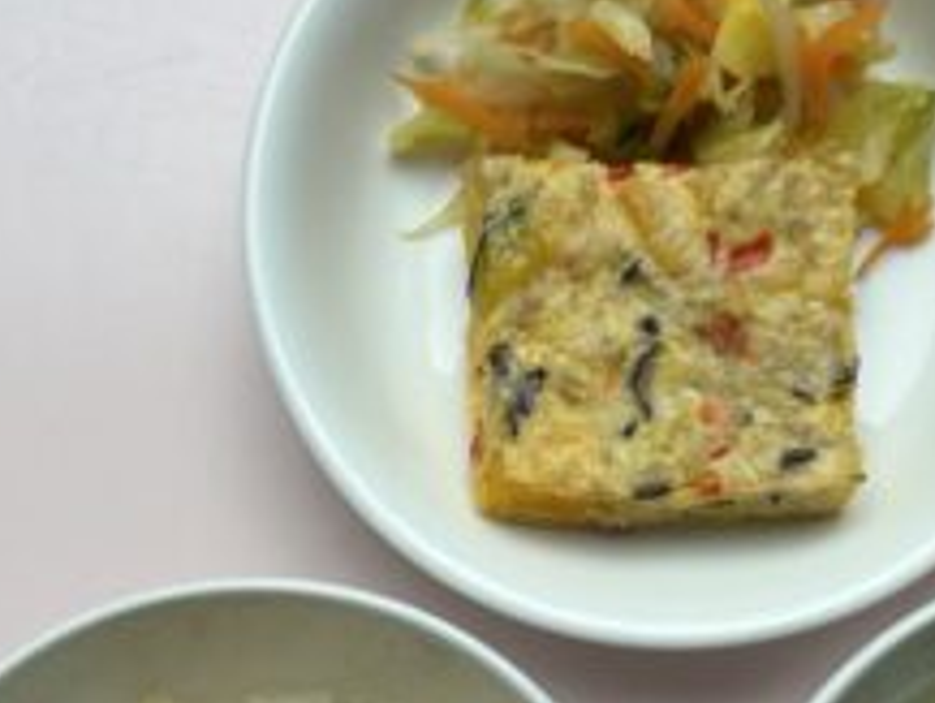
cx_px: 595
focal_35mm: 60
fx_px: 1622
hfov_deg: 32.0
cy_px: 623
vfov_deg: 23.8
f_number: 1.5
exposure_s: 1/439
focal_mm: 5.7
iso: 50
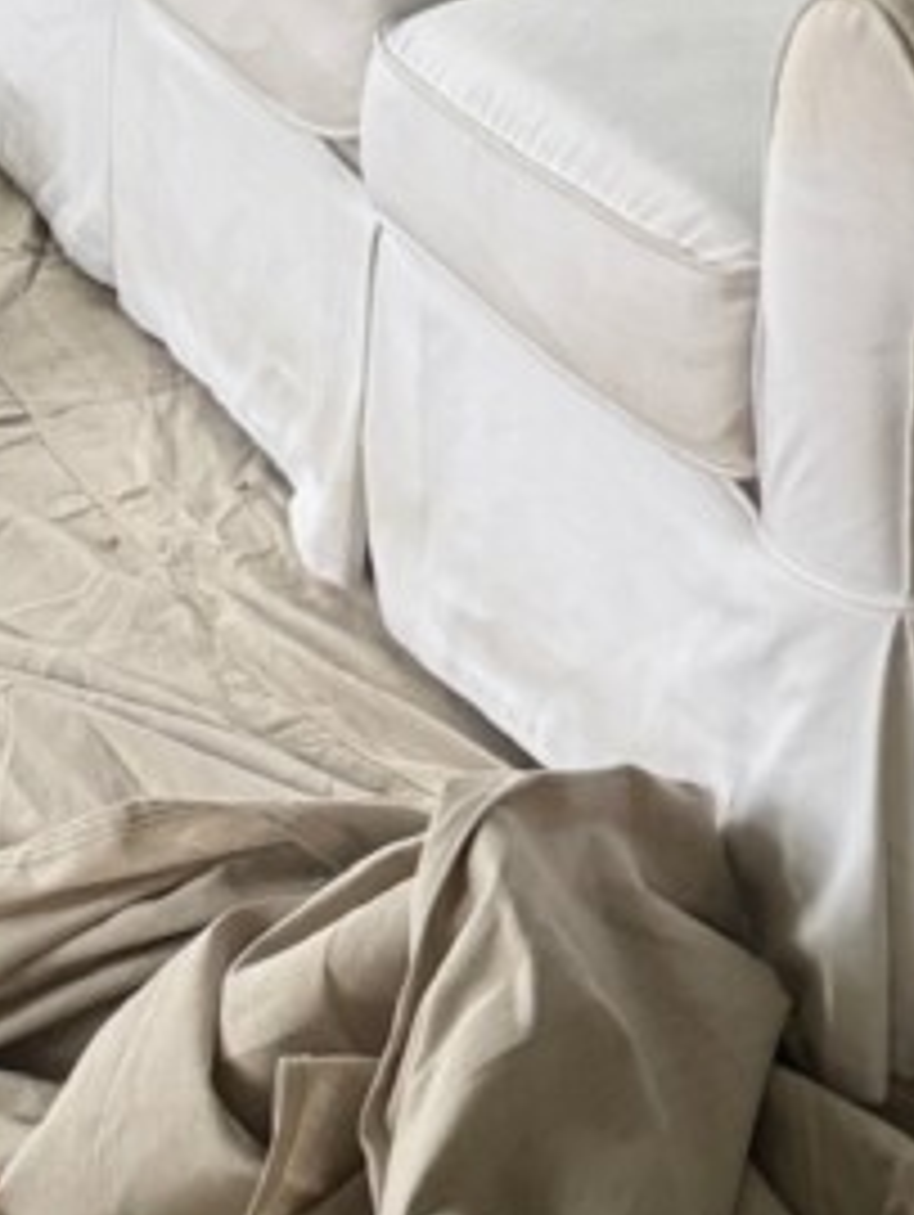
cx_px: 1274
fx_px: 3199
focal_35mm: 91
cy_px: -742
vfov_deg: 18.4
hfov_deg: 15.3
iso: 500
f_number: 1.78
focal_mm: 6.76
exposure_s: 1/60
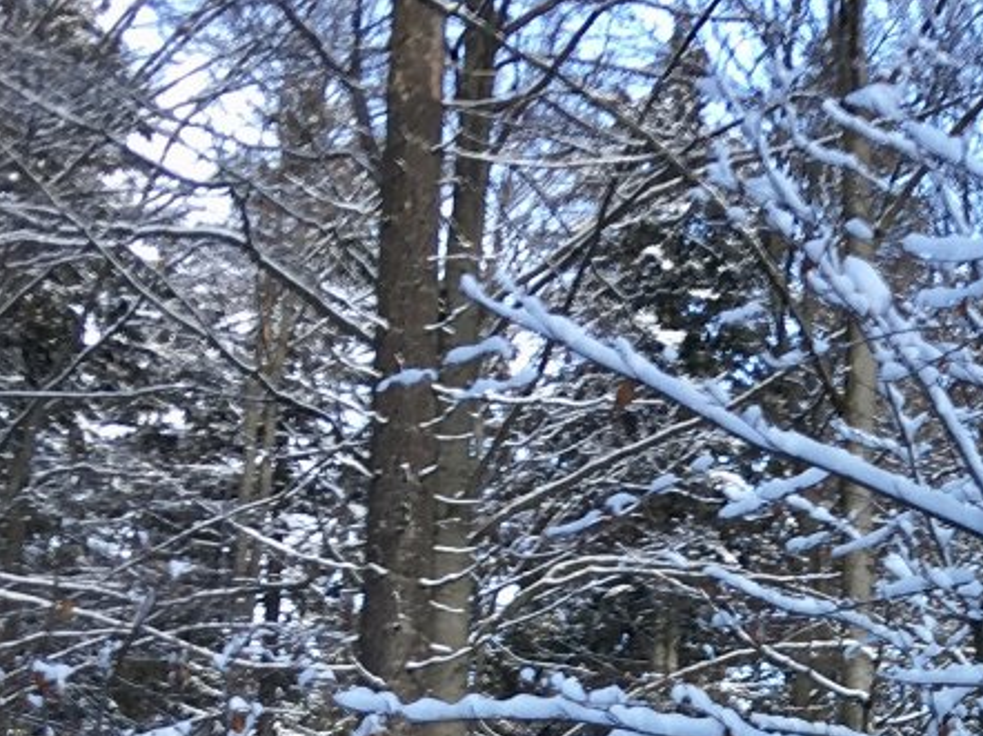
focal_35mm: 105
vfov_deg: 13.1
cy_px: 1187
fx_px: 2980
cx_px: 1401
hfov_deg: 17.2
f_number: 2.2
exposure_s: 1/102
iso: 25
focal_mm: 4.15
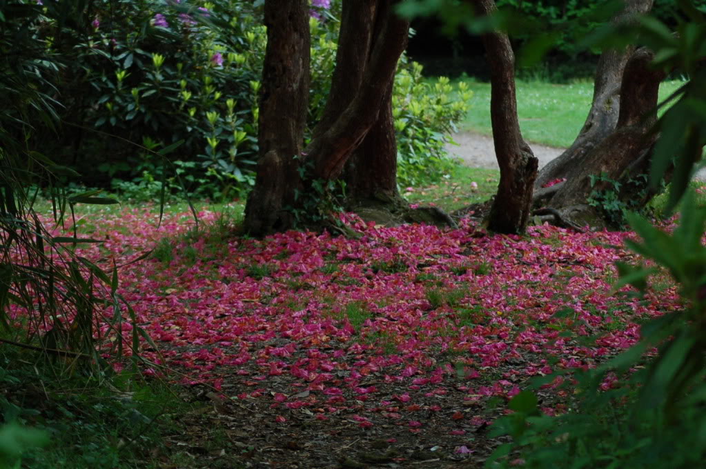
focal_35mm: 150
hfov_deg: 13.7
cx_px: 353
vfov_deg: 9.1
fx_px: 2939
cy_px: 234
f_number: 4.2
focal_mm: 100
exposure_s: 1/320
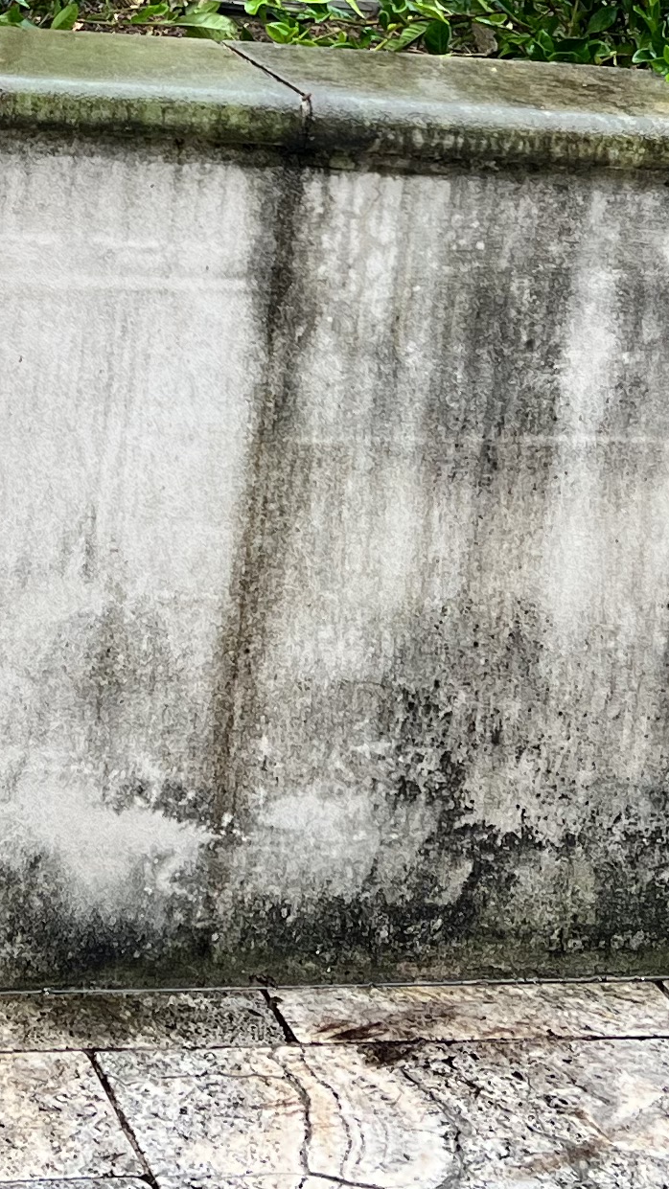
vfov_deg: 21.9
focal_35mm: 92
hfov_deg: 12.9
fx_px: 2902
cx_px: -100
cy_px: -120
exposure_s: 1/121
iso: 50
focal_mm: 5.7
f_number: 1.5
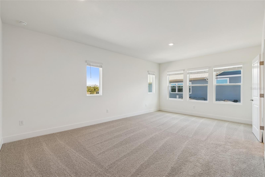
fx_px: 110
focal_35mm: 15
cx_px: 132
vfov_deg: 77.3
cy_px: 88
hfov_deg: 100.4
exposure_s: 1/30
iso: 100
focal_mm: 10
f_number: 7.1
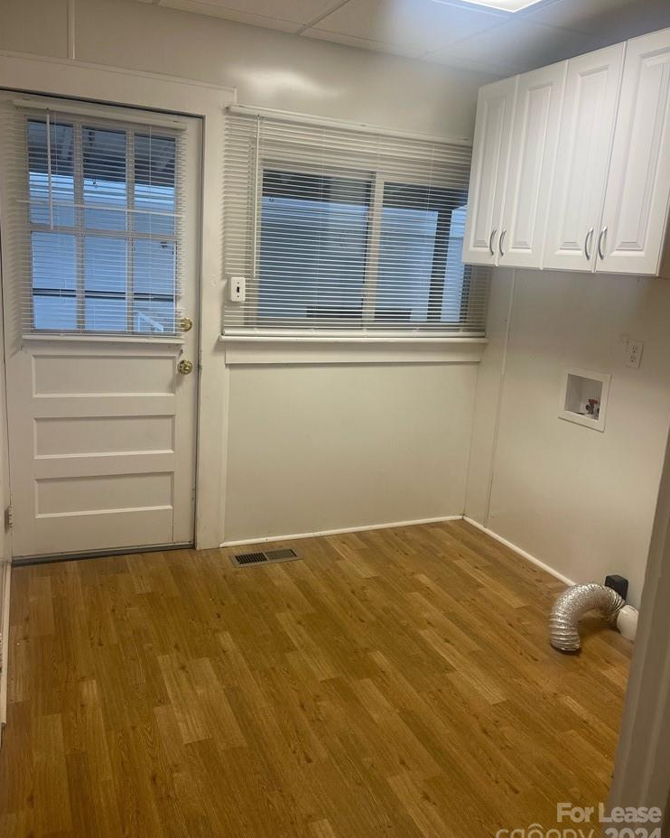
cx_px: 340
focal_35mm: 28
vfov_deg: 62.2
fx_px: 694
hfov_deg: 51.5
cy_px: 404
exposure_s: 1/60
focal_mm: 5.1
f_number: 1.6
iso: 80
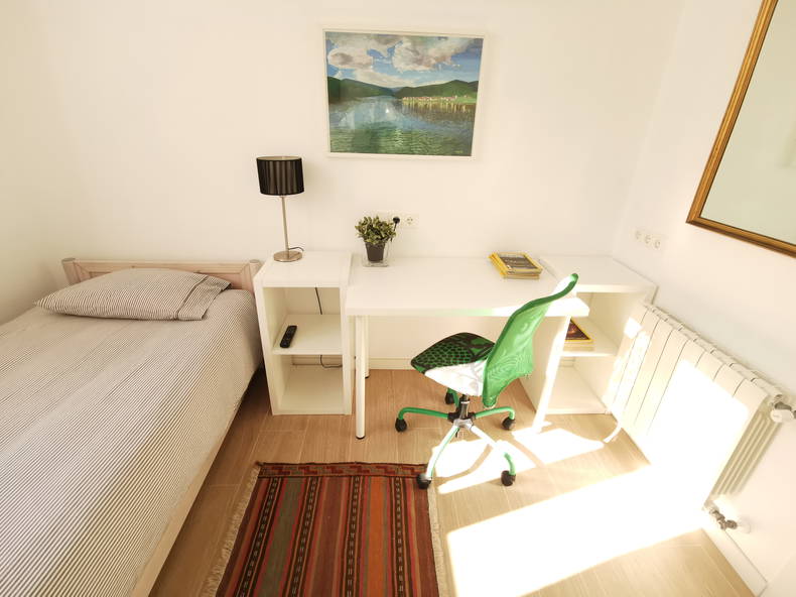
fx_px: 391
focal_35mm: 17
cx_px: 398
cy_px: 298
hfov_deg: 91.0
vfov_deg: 74.7
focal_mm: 2.26
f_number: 2.2
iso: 50
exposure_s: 1/80
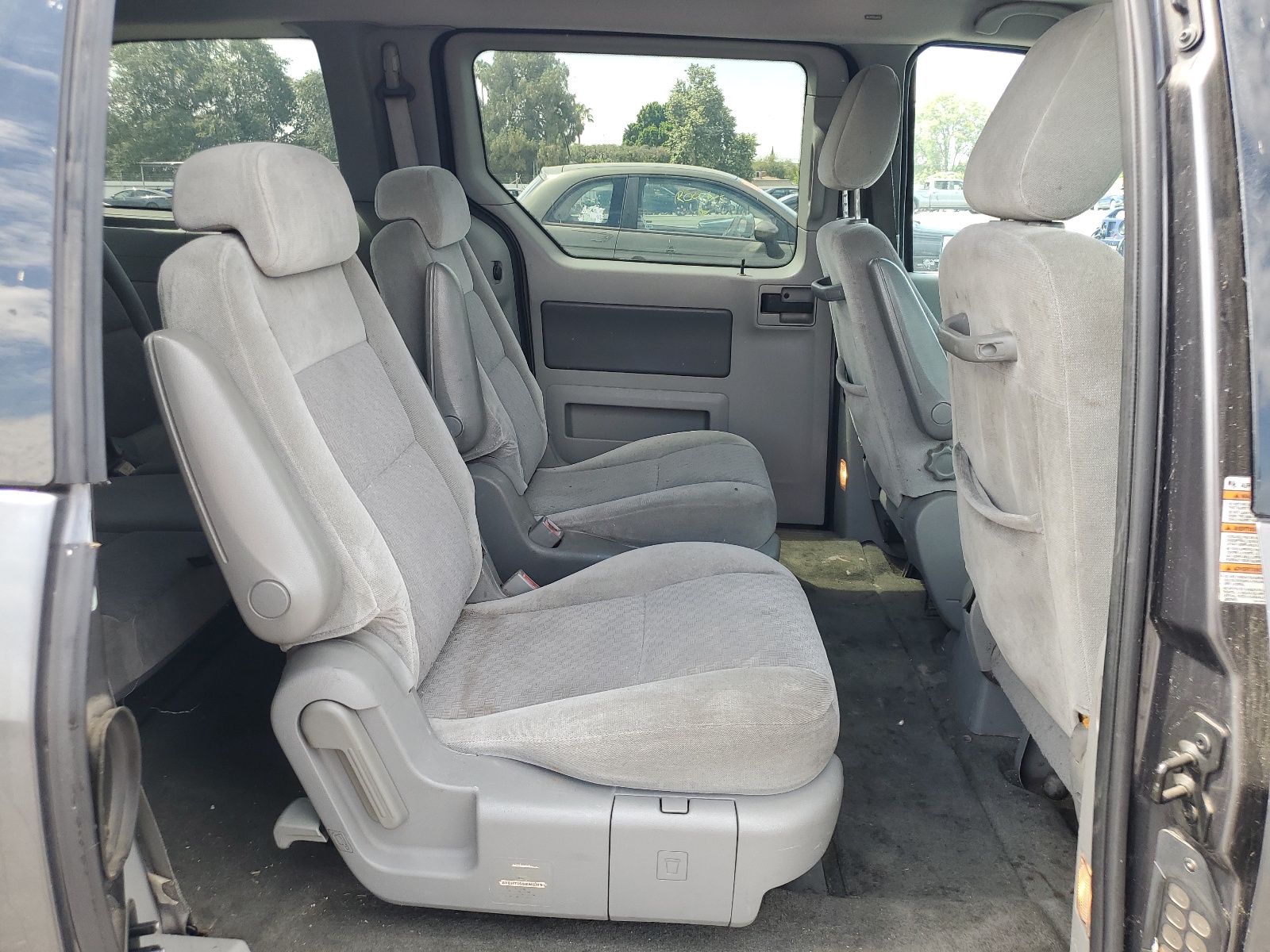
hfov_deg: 67.3
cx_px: 635
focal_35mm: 26
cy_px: 476
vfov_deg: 53.1
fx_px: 954
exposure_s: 1/250
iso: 50
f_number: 1.5
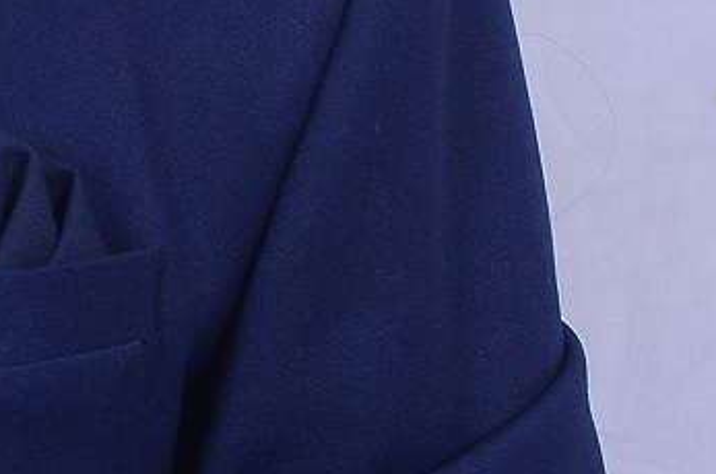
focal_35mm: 426
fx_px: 8457
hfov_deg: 4.8
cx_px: -582
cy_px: -183
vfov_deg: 3.2
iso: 250
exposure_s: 1/160
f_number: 8
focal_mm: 40
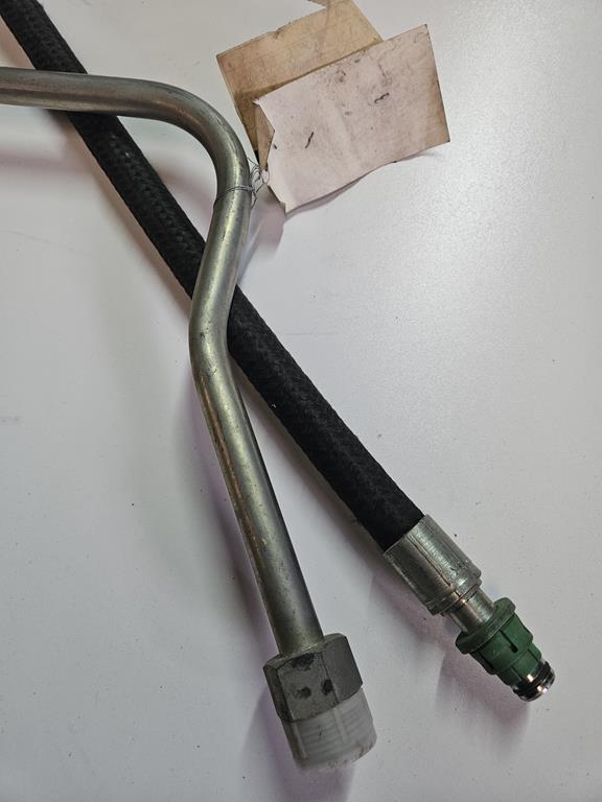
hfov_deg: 58.9
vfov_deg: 73.9
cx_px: 301
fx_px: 533
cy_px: 401
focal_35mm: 23
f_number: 1.8
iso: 320
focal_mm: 5.4
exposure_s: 1/142
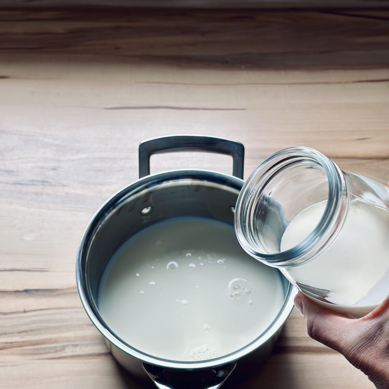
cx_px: 194
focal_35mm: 57
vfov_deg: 29.9
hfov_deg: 30.0
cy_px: 242
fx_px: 725
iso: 64
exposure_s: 1/128
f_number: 1.78
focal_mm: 6.86
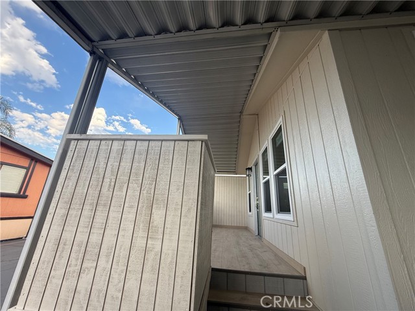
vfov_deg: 85.7
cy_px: 156
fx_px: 168
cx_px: 208
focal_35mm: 14
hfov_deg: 102.1
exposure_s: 1/248
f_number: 2.2
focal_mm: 2.22
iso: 64
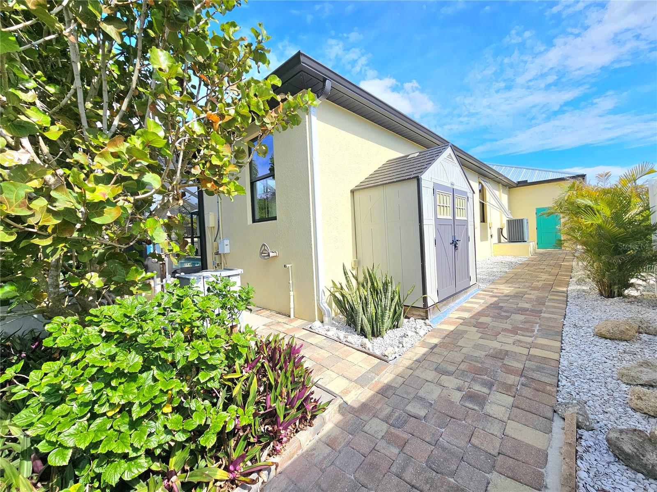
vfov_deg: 89.9
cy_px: 246
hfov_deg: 106.2
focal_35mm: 13
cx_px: 328
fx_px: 247
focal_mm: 2.2
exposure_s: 1/2500
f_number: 2.2
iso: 50
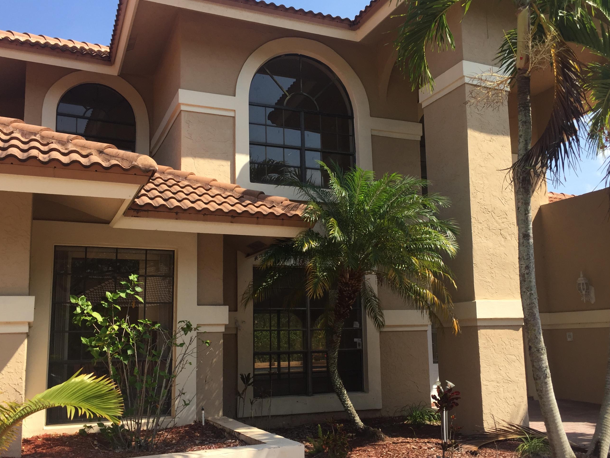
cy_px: 248
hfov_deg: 54.0
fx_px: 599
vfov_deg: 41.8
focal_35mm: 34
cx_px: 314
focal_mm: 4.15
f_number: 2.2
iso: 32
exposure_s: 1/1199
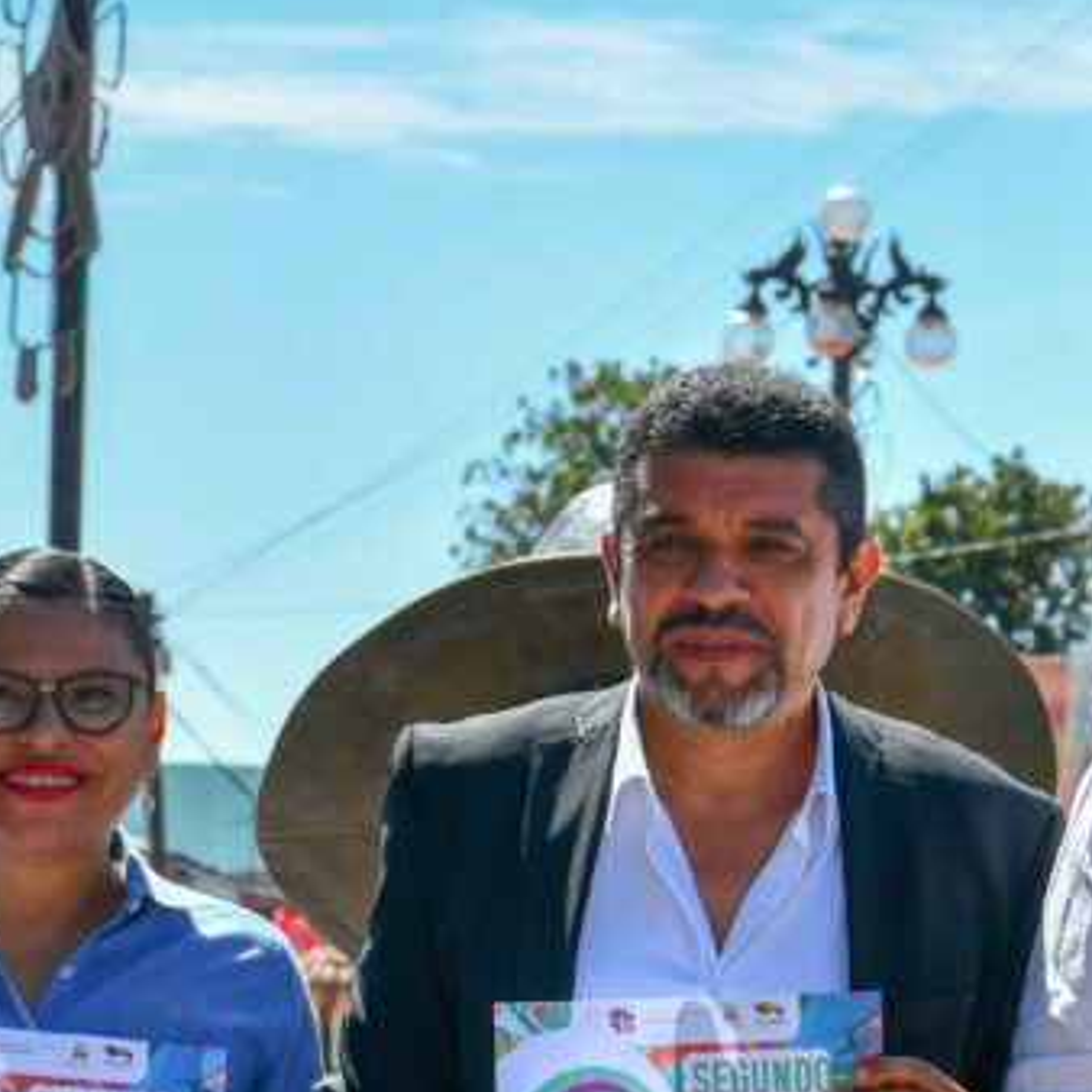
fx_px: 7174
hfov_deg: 8.6
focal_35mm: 201
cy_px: 1019
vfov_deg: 8.7
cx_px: 1370
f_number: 8
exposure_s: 1/250
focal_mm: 52
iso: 100
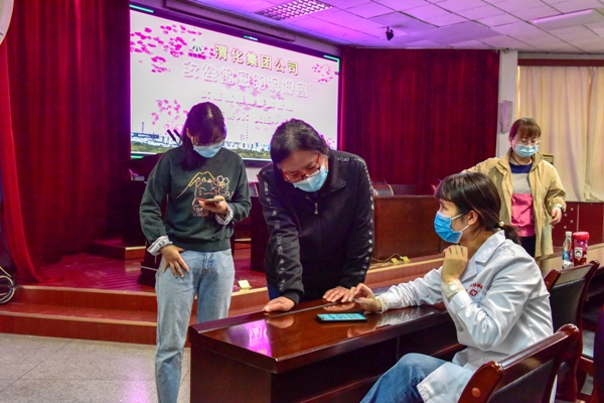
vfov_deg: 38.9
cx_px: 302
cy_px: 202
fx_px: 570
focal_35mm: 34
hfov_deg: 55.8
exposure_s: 1/100
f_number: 6.3
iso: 6400
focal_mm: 34
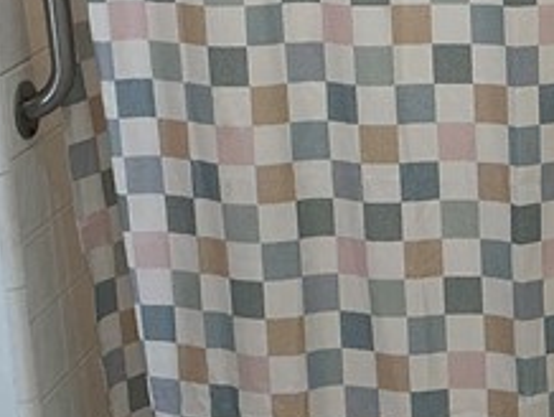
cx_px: 785
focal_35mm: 136
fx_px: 2179
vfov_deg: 10.9
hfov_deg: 13.8
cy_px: 226
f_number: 1.8
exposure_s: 1/120
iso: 50
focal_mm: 3
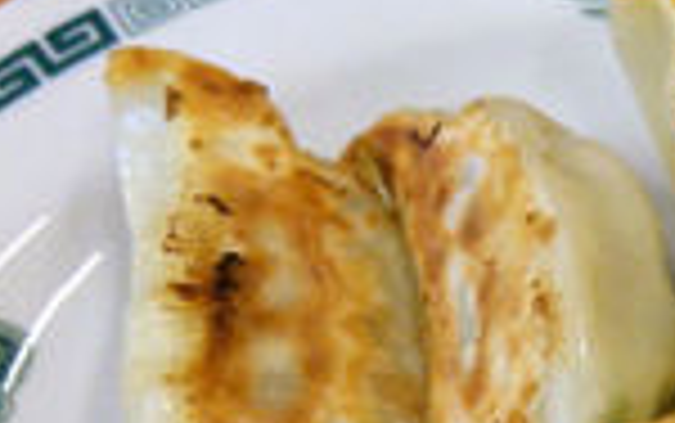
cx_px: 850
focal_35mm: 85
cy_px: 328
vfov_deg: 15.3
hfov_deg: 22.1
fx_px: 1565
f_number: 1.94
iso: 125
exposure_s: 1/100
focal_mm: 4.06
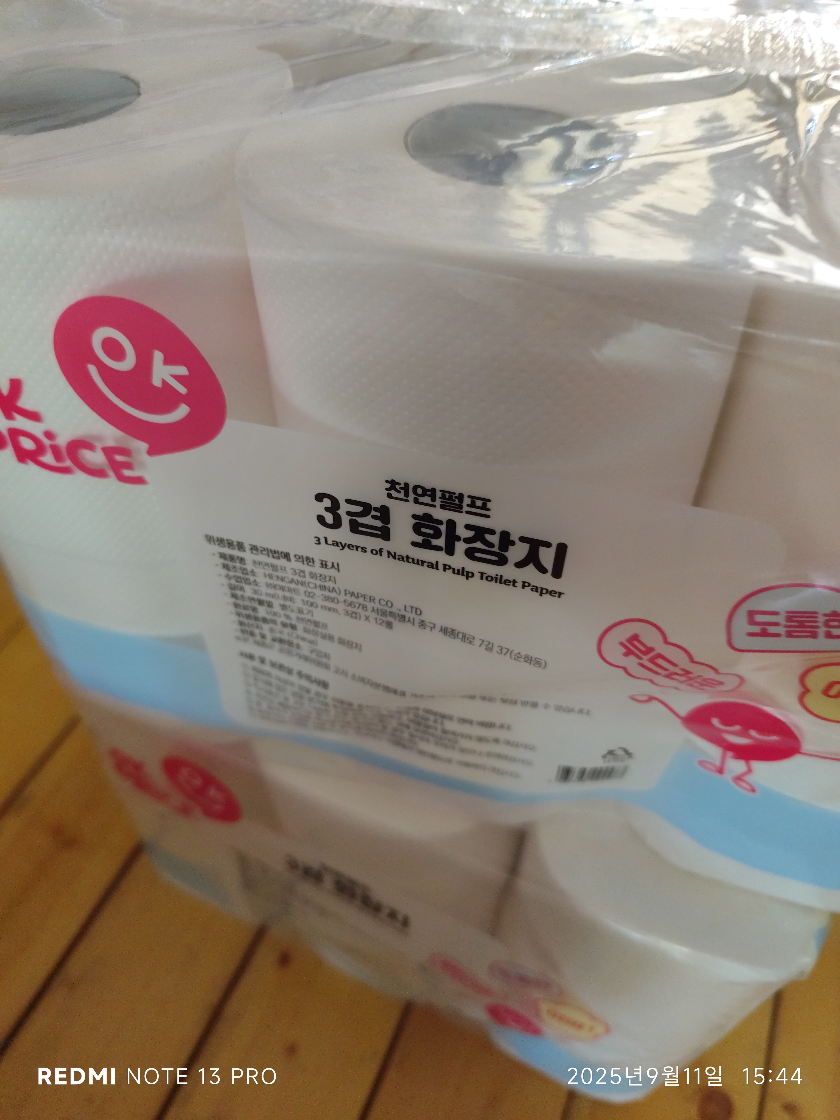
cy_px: 560
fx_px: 744
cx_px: 420
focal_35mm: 23
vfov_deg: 73.9
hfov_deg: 58.9
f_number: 1.65
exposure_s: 1/24
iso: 1000
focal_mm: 6.14
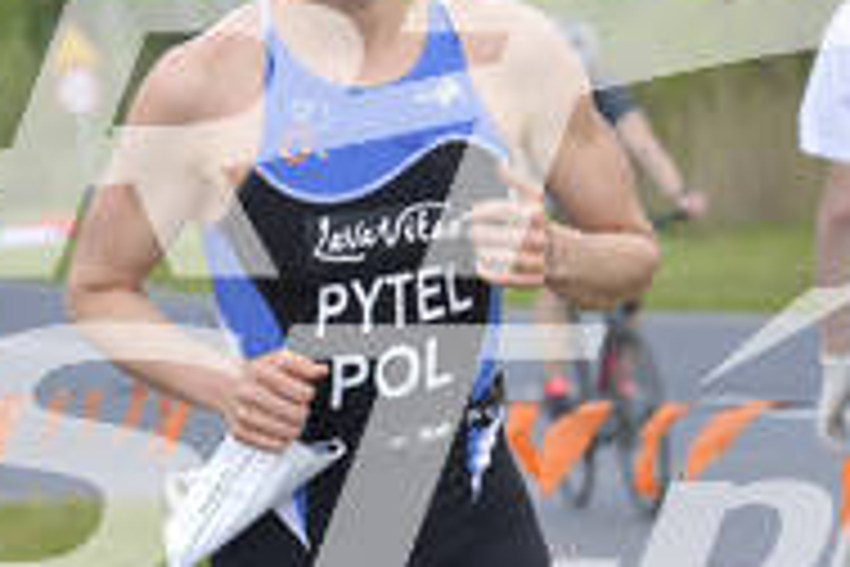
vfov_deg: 5.8
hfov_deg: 8.7
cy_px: 245
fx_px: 5595
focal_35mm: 237
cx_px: 76
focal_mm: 70
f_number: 4
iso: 400
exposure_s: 1/2500
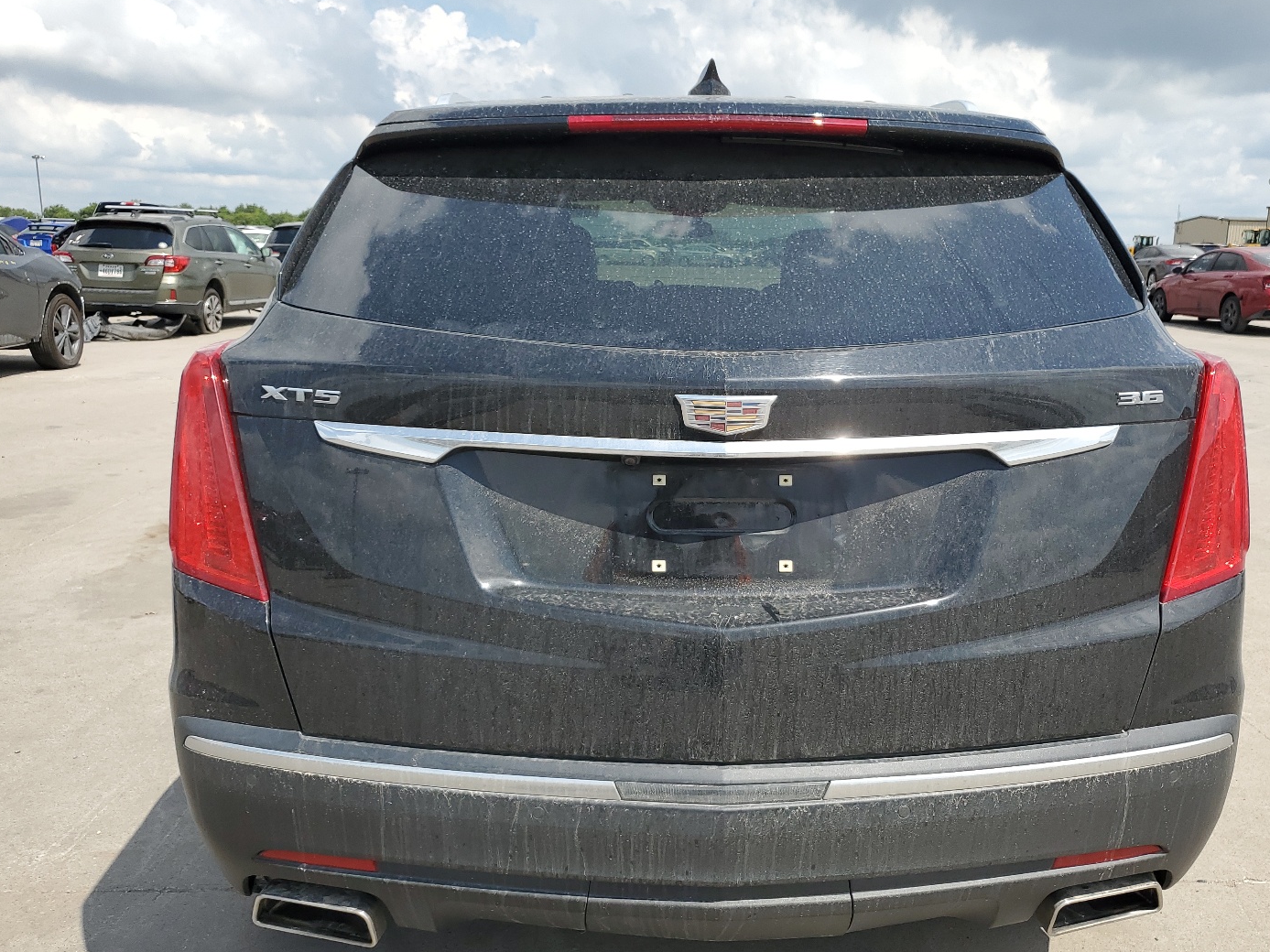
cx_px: 693
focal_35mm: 30
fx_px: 1101
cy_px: 521
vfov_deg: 46.7
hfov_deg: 59.9
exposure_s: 1/2500
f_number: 1.5
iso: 50
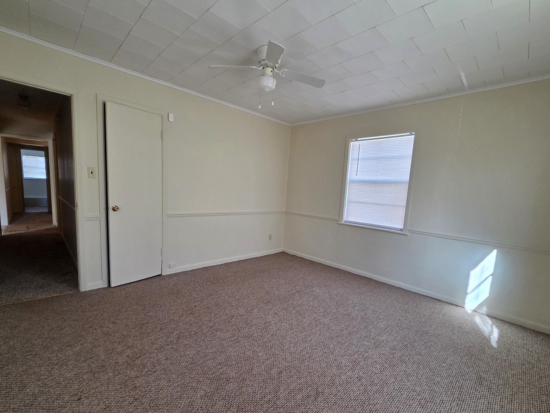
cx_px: 261
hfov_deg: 102.0
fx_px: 222
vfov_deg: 85.6
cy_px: 218
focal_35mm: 14
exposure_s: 1/120
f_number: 2.2
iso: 200
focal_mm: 2.2
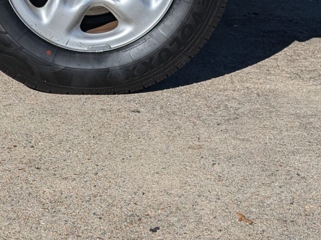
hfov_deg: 20.8
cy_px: -13
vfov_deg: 15.4
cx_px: 99
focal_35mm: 94
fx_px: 872
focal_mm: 6.9
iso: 21
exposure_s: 1/3534
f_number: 1.68
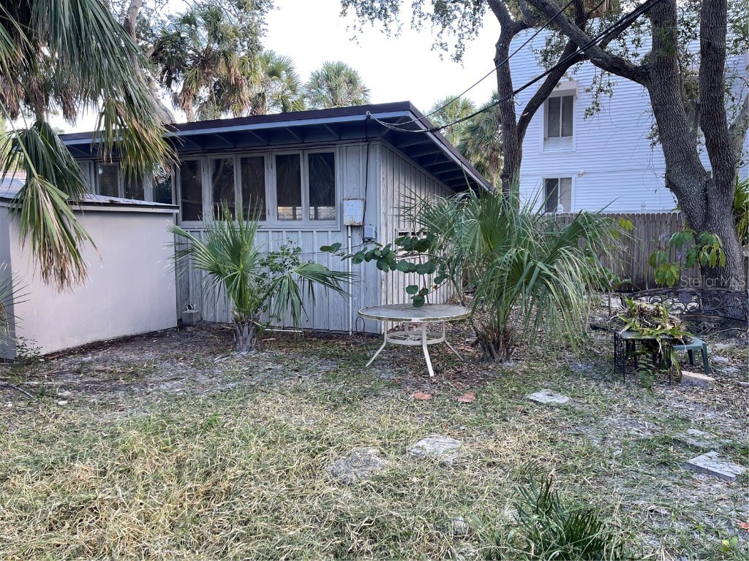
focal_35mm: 25
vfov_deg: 54.9
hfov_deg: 69.4
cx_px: 374
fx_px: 541
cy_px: 280
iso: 50
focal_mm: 5.1
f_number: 1.6
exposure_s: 1/121
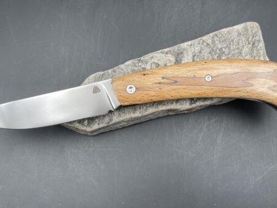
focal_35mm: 35
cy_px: 105
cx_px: 130
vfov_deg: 40.7
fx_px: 280
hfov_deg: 52.6
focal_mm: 4.2
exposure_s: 1/100
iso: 32
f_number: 1.6
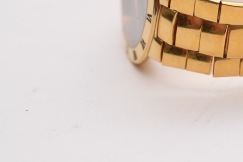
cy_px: 24
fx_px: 871
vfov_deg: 10.6
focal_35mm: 129
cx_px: 255
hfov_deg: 15.5
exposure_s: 1/60
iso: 100
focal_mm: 40
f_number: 6.3
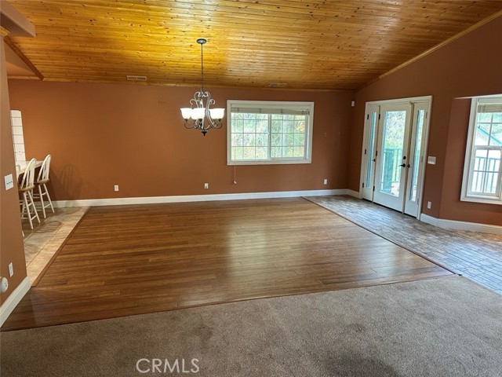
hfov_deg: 71.6
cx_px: 251
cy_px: 188
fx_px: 348
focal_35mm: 24
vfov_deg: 56.8
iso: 200
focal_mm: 6.86
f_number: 1.78
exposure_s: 1/60
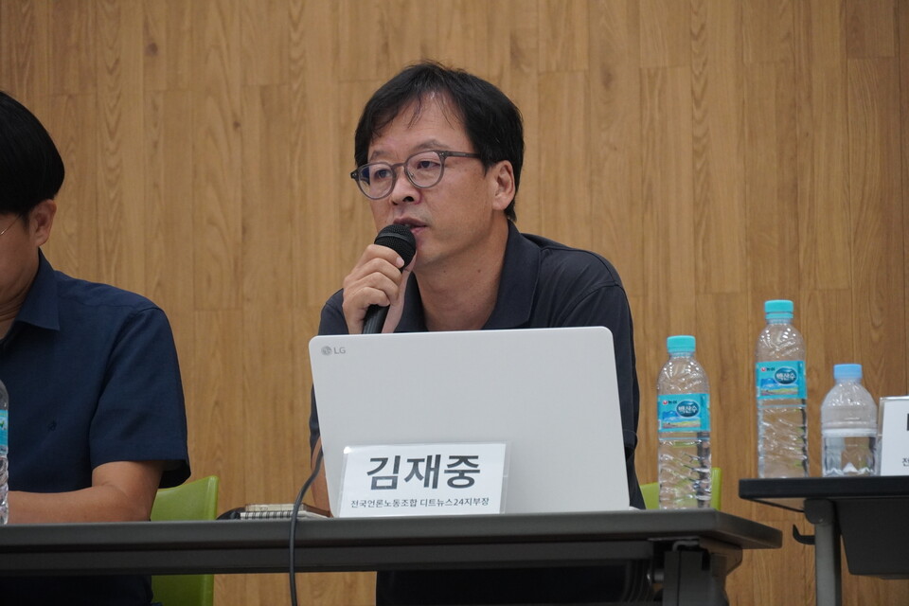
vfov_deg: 9.1
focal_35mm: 152
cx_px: 454
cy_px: 303
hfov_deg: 13.6
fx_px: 3825
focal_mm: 101
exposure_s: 1/160
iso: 2000
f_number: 5.6
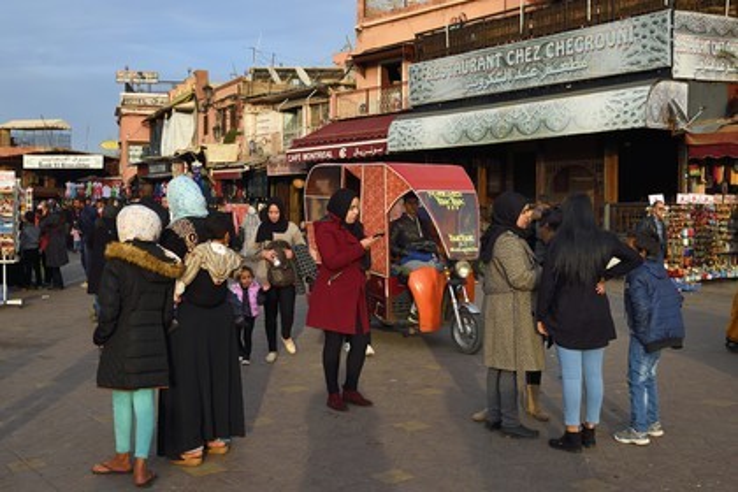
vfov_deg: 33.4
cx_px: 369
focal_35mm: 40
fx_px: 820
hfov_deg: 48.5
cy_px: 246
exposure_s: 1/160
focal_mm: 40
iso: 200
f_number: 10
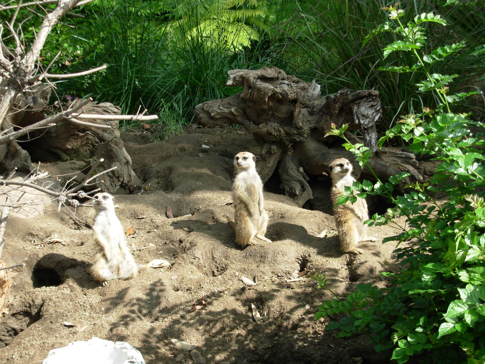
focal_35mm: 64
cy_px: 182
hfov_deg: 30.3
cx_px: 242
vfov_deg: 22.9
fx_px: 897
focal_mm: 10.5
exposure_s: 1/235
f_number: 3.4
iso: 50
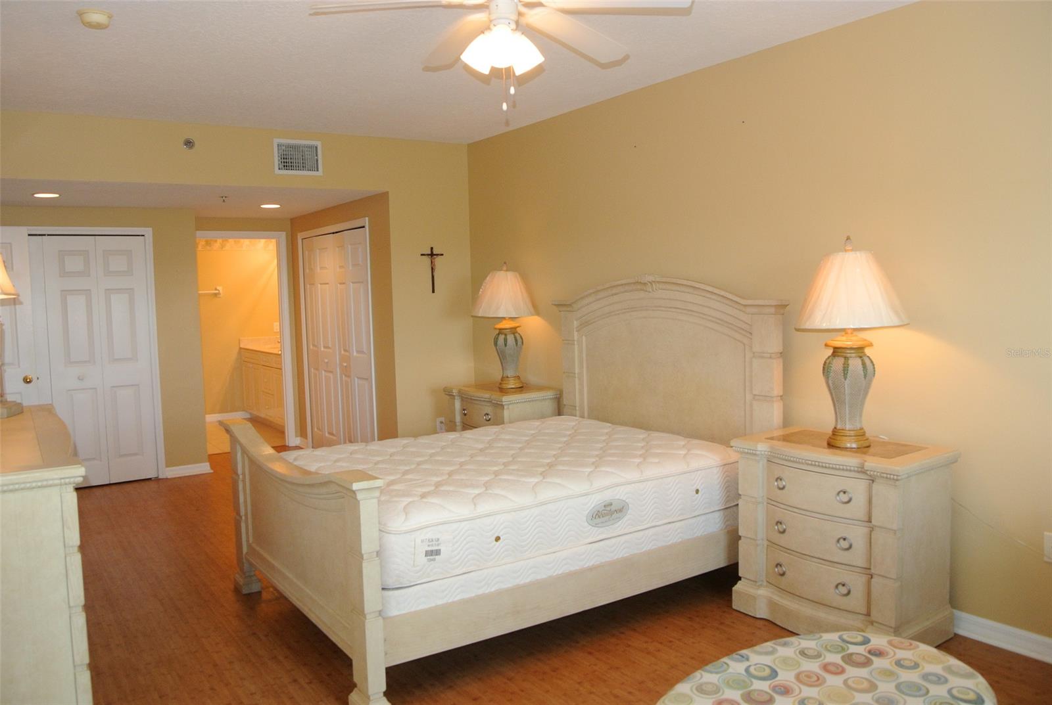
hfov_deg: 67.3
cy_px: 352
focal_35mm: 27
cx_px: 526
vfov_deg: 48.1
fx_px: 790
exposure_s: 1/50
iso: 400
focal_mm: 10
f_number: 5.6
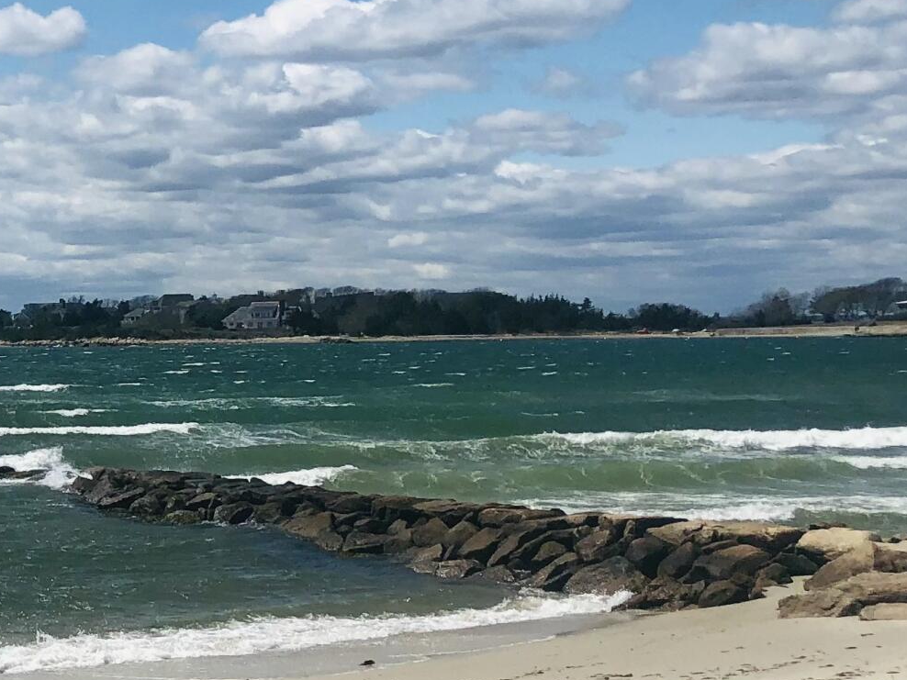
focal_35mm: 85
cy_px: 388
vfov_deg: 17.4
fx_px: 2227
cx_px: -266
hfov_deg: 21.0
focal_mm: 3.99
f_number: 1.8
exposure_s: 1/5405
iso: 20
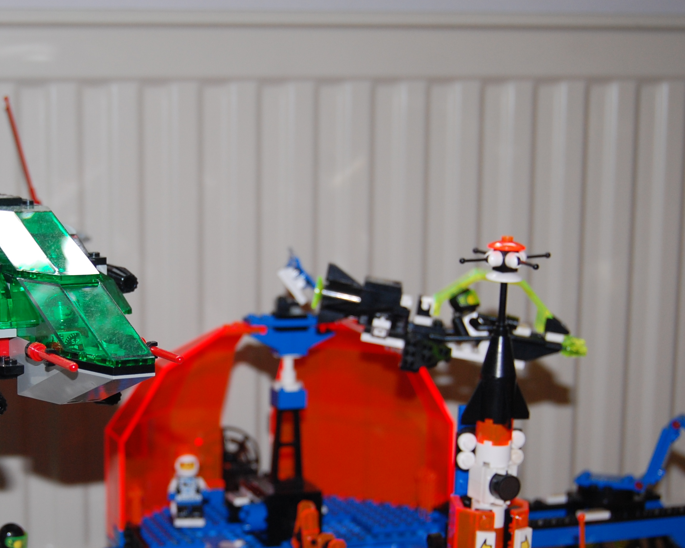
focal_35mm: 78
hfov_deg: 24.2
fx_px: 1576
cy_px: 355
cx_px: 153
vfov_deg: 19.7
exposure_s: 1/60
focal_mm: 35
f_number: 4.8
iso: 400
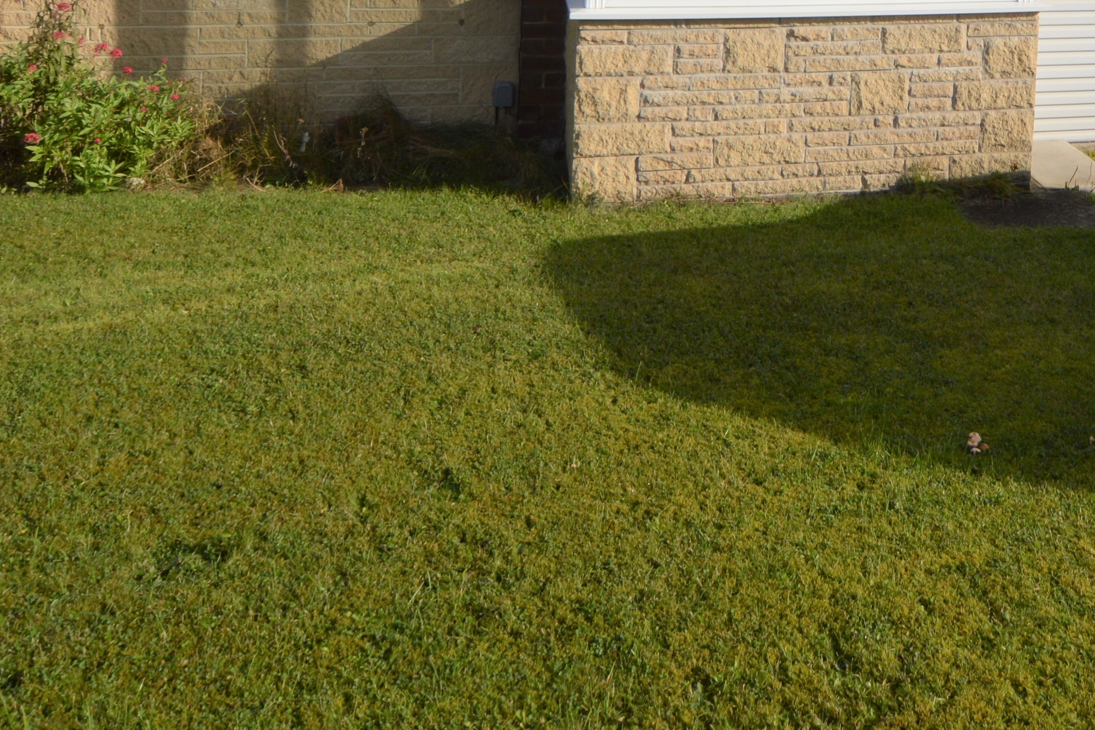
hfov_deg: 46.8
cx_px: 880
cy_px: -205
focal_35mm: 39
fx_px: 1186
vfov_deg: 28.4
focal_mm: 10
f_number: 8
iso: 100
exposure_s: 1/250
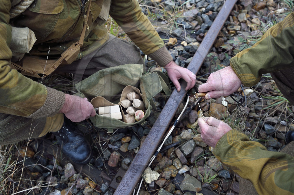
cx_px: 147
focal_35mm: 35
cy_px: 98
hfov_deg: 54.5
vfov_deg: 37.8
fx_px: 286
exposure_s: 1/100
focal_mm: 35
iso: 800
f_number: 4.5
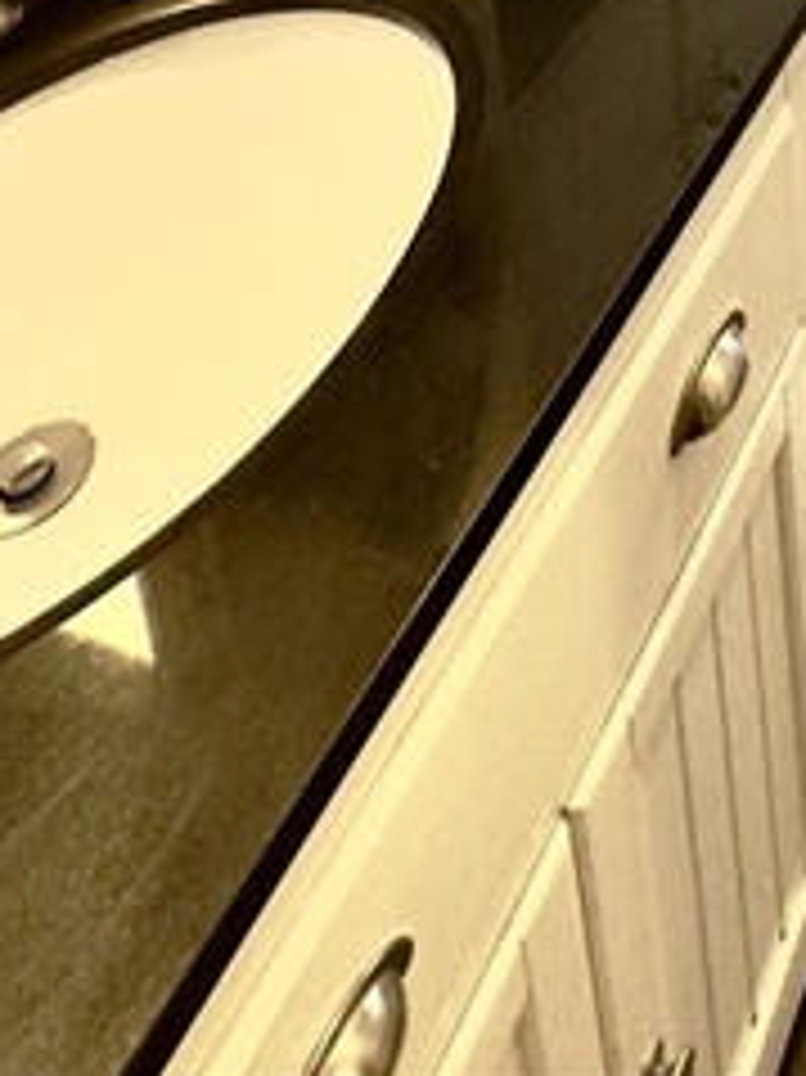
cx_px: 1031
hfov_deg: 27.3
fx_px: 1398
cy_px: -644
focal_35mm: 45
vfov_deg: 26.2
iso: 250
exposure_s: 1/120
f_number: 2.2
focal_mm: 2.22
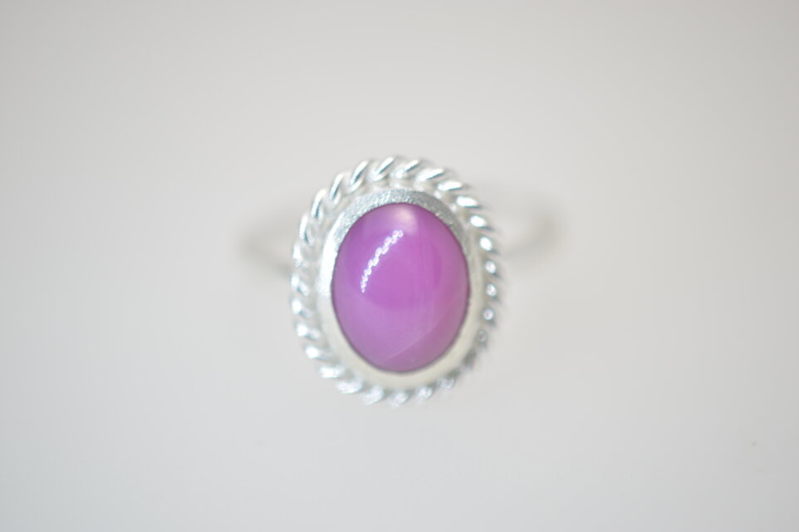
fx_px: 2828
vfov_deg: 10.7
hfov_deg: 16.1
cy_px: 266
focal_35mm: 128
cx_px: 400
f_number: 4.2
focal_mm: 85
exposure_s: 1/125
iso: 100
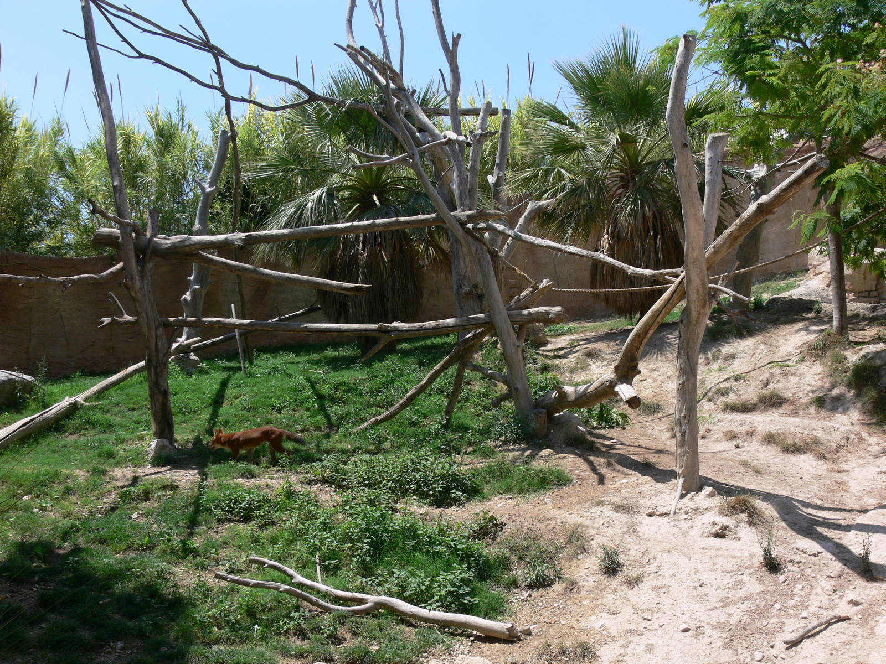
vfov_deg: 40.7
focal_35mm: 35
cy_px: 332
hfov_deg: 52.6
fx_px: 896
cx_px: 443
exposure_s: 1/320
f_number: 5.6
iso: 80
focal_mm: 7.4
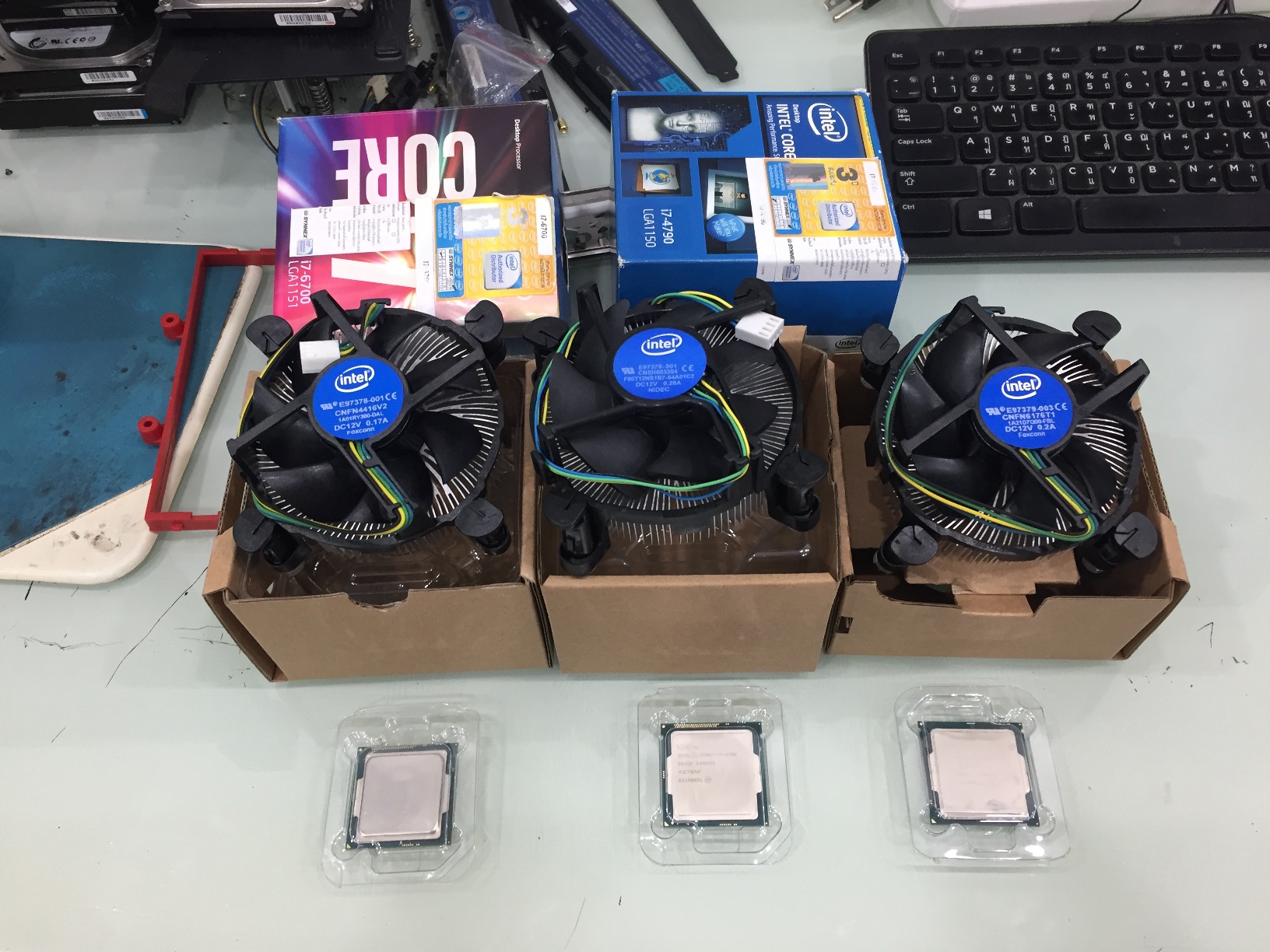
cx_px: 635
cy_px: 476
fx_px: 1064
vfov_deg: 48.2
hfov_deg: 61.7
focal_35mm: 29
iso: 100
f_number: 2.2
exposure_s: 1/33
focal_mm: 4.15
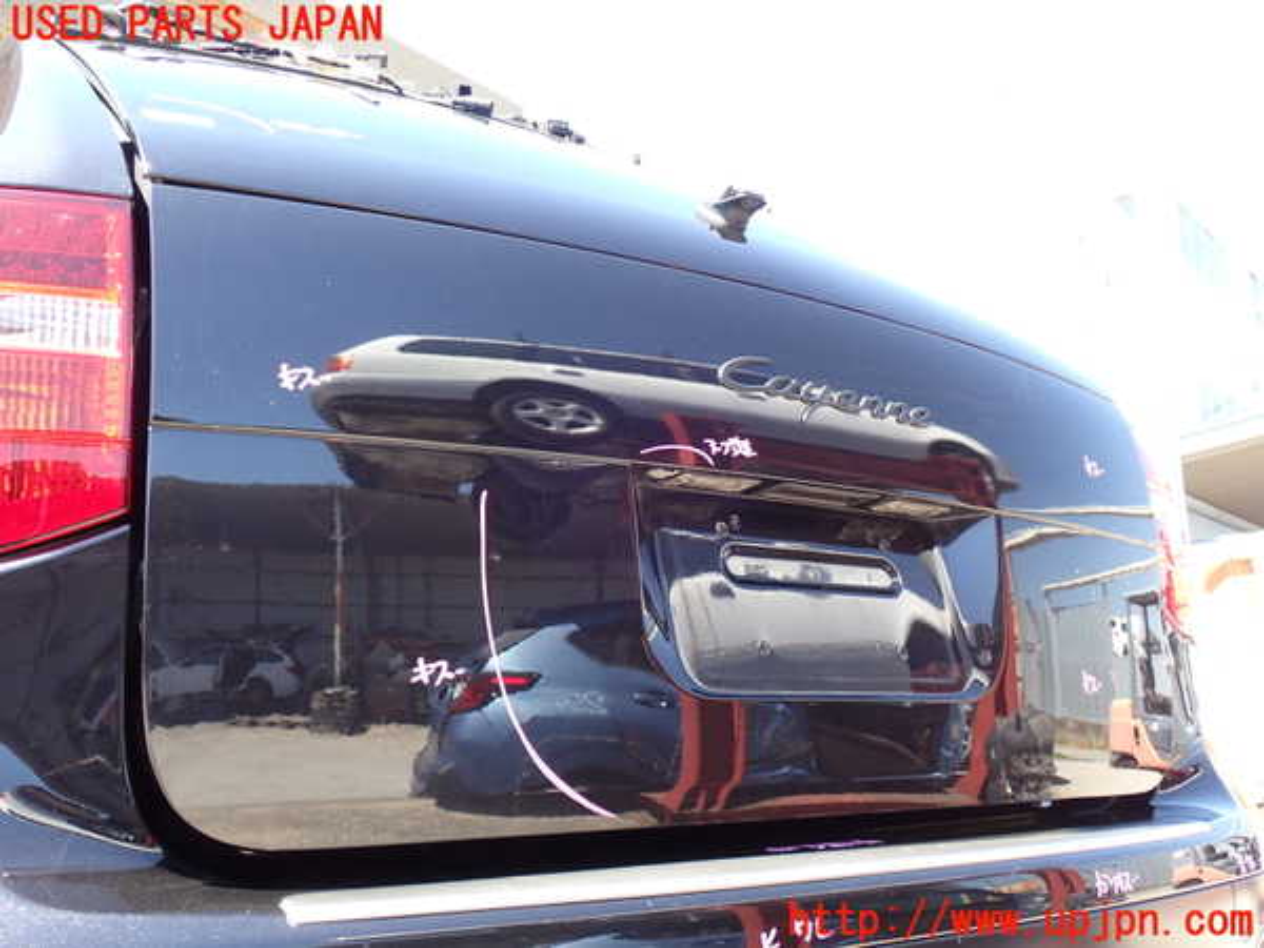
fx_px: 1315
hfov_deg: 51.4
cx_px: 632
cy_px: 474
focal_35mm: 36
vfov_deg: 39.7
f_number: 3.5
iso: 100
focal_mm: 6.37
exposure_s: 1/80
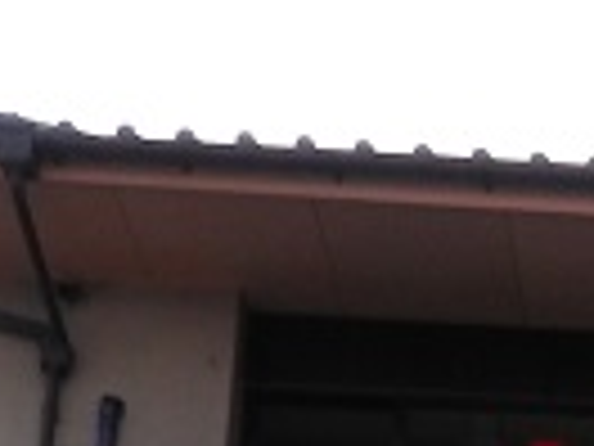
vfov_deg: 8.5
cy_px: 1180
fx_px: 2643
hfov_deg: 11.6
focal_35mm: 154
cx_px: 1170
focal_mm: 4.5
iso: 80
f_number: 3
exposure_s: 1/640
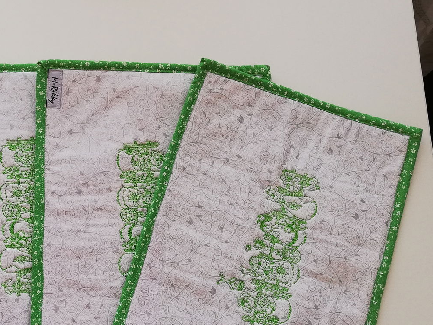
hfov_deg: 36.4
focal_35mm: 51
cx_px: 94
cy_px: 221
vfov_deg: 28.3
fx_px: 638
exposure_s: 1/50
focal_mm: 3.81
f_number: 2.2
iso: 125
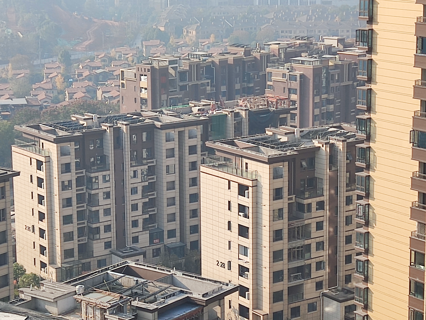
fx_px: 1132
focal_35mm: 92
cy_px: 160
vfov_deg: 16.1
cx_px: 213
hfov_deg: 21.3
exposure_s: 1/734
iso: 50
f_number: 1.79
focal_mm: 4.71
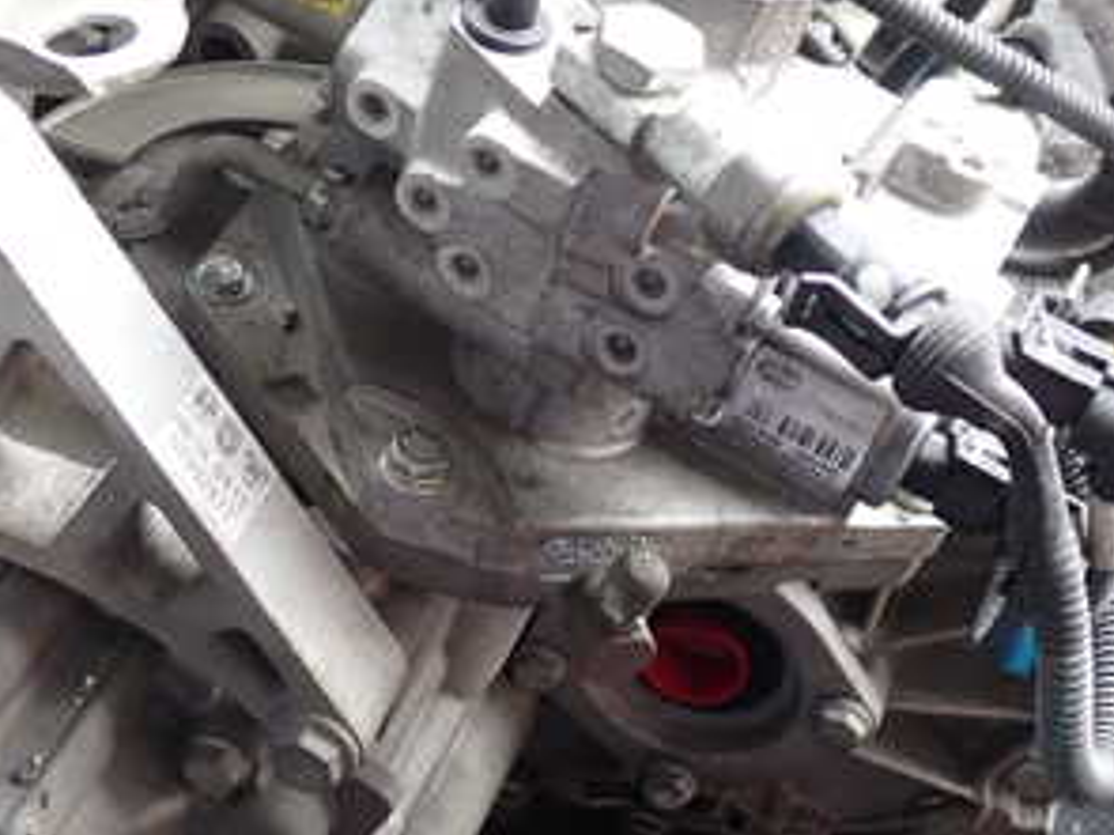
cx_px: 374
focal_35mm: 61
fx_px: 1962
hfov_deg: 31.5
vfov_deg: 24.0
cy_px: 450
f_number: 2.3
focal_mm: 5.4
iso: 200
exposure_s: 1/60
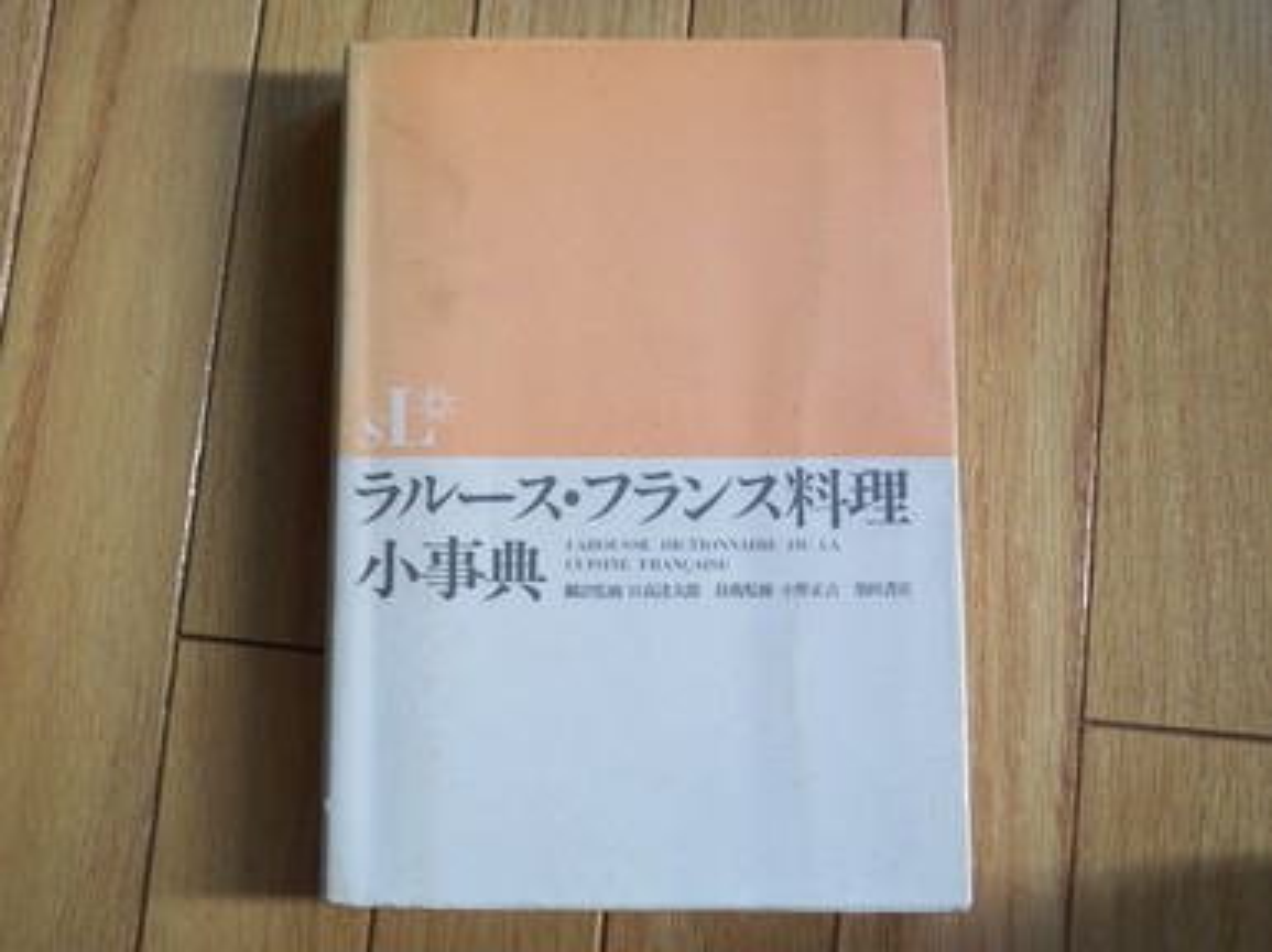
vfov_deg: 36.8
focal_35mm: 39
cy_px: 476
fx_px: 1432
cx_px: 636
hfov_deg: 47.9
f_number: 3.9
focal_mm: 6.4
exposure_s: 1/30
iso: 80
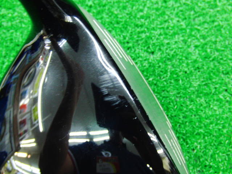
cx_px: 116
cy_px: 87
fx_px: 248
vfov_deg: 38.7
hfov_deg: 50.1
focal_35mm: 37
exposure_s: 1/13
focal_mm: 6.42
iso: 400
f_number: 3.6
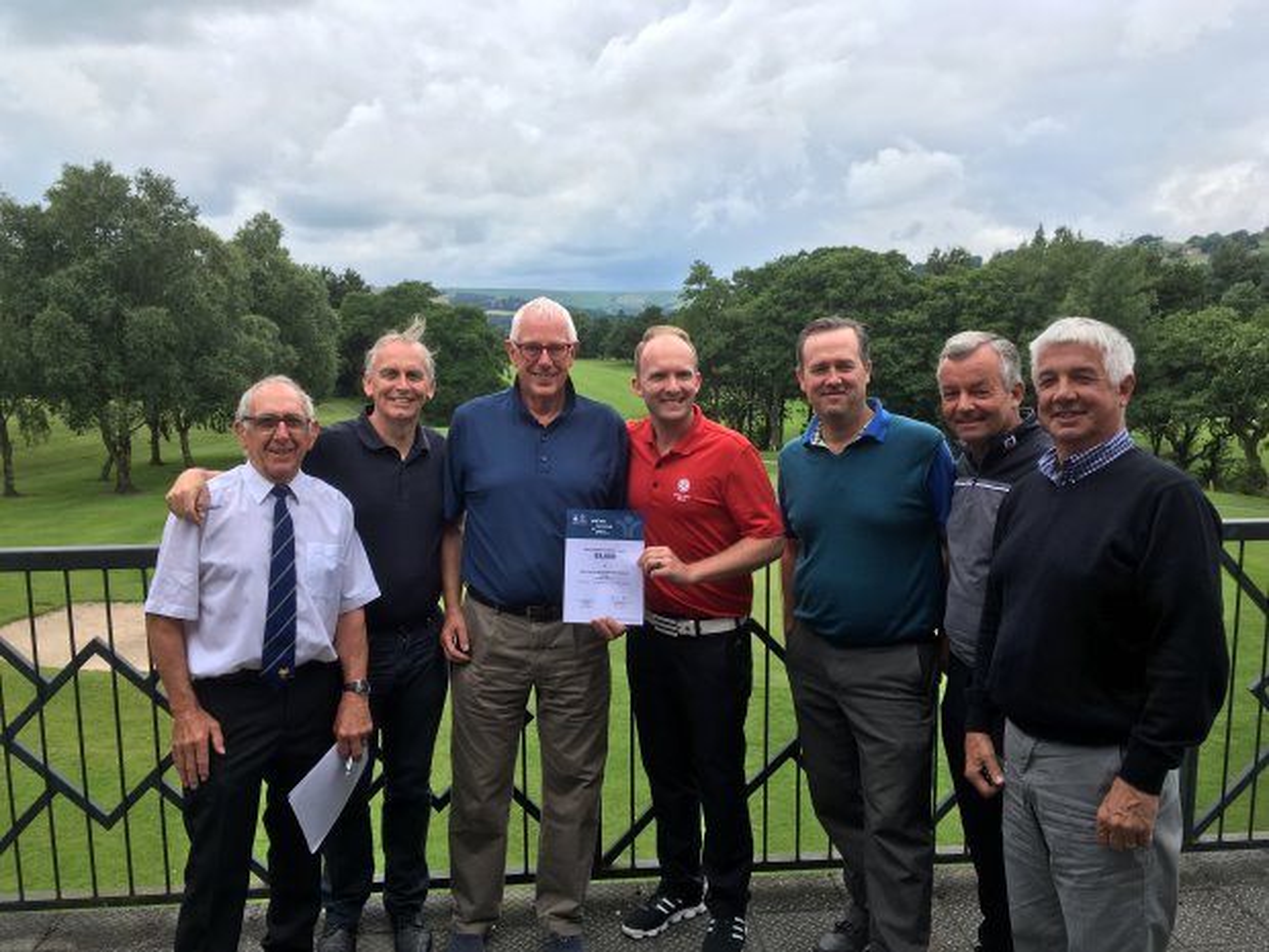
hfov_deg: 61.7
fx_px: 1063
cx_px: 634
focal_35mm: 29
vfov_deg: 48.2
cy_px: 476
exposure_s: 1/519
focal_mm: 4.15
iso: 25
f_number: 2.2
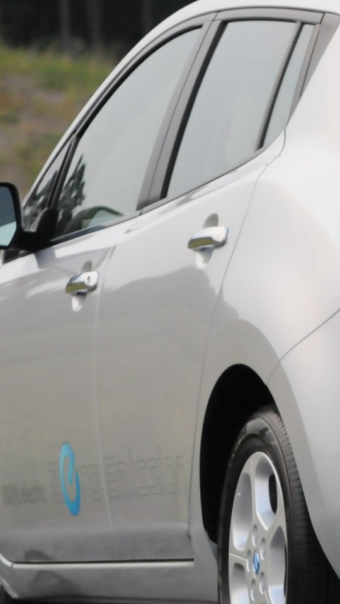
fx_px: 6683
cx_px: 533
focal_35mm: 417
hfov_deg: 2.9
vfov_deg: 5.2
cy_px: 306
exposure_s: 1/800
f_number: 4.5
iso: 2000
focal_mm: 102
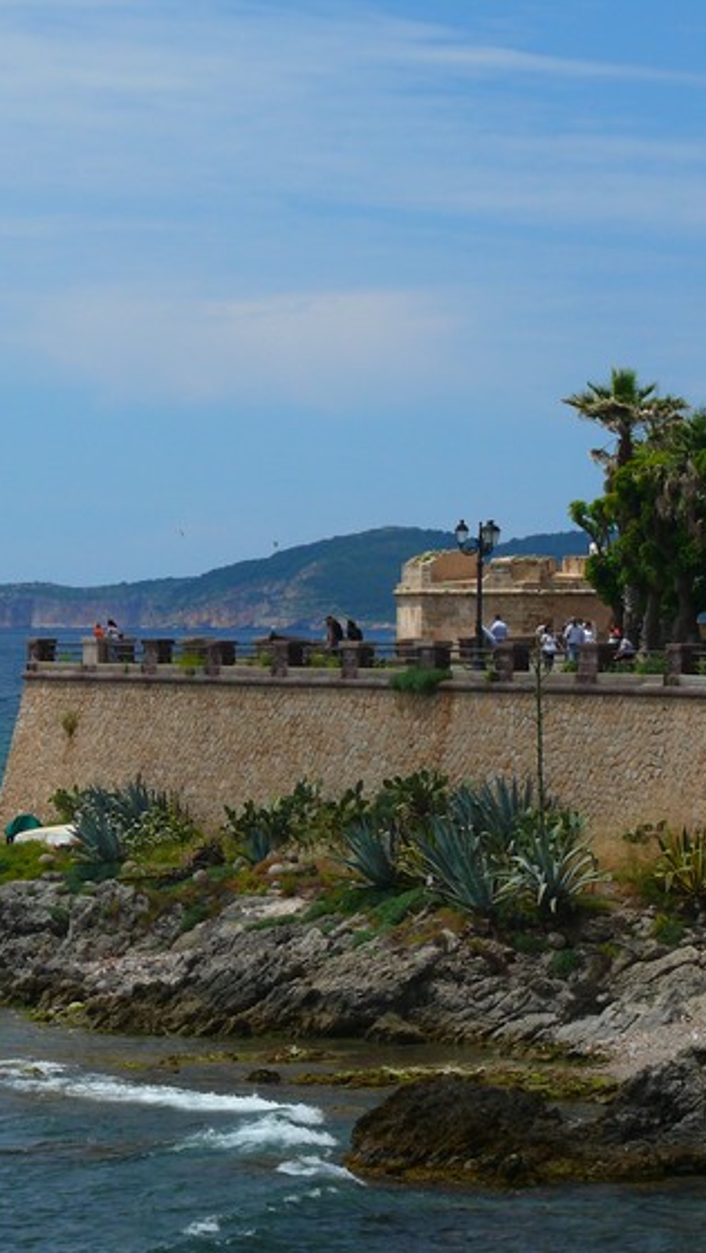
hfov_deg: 8.1
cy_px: 628
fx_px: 4952
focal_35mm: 149
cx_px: 134
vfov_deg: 14.4
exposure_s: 1/250
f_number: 5.6
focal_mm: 21.7
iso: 100
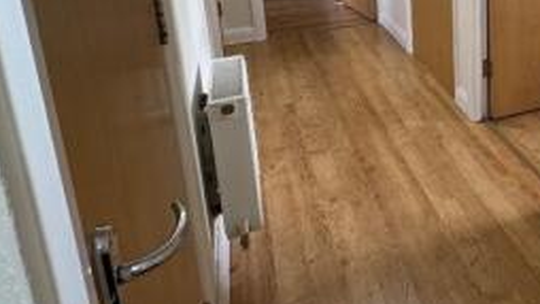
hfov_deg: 44.6
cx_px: 579
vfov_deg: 30.7
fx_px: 501
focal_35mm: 35
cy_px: -18
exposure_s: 1/50
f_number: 2.2
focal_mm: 2.22
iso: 250
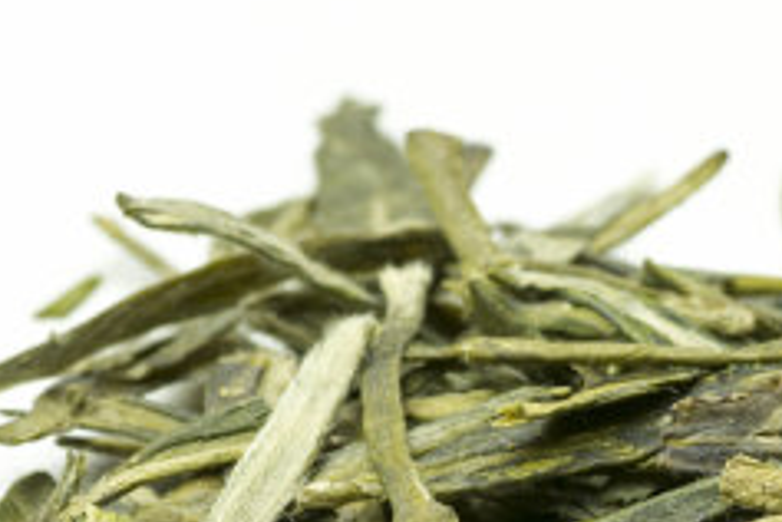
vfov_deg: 3.9
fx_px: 7580
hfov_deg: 5.9
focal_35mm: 349
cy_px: 410
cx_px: 495
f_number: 18
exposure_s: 1/10
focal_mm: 90
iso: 100
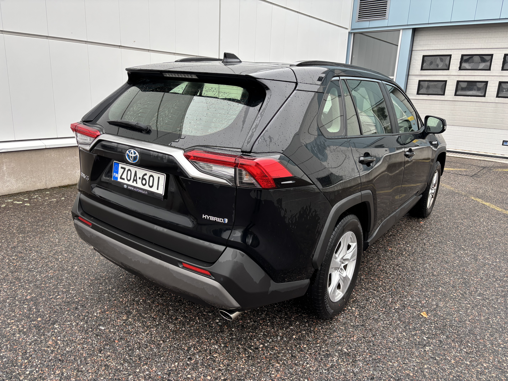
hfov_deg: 67.3
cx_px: 254
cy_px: 190
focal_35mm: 26
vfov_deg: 53.1
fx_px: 382
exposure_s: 1/121
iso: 64
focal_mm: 5.96
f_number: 1.6
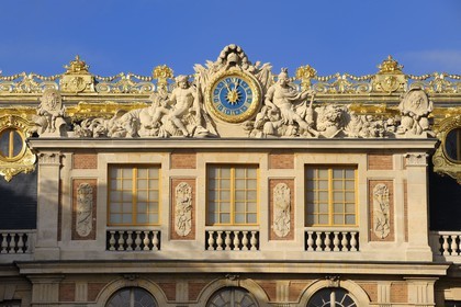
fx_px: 1793
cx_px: 230
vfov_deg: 9.8
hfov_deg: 14.7
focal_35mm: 140
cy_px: 154
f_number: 9
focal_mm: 140
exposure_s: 1/320
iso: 200
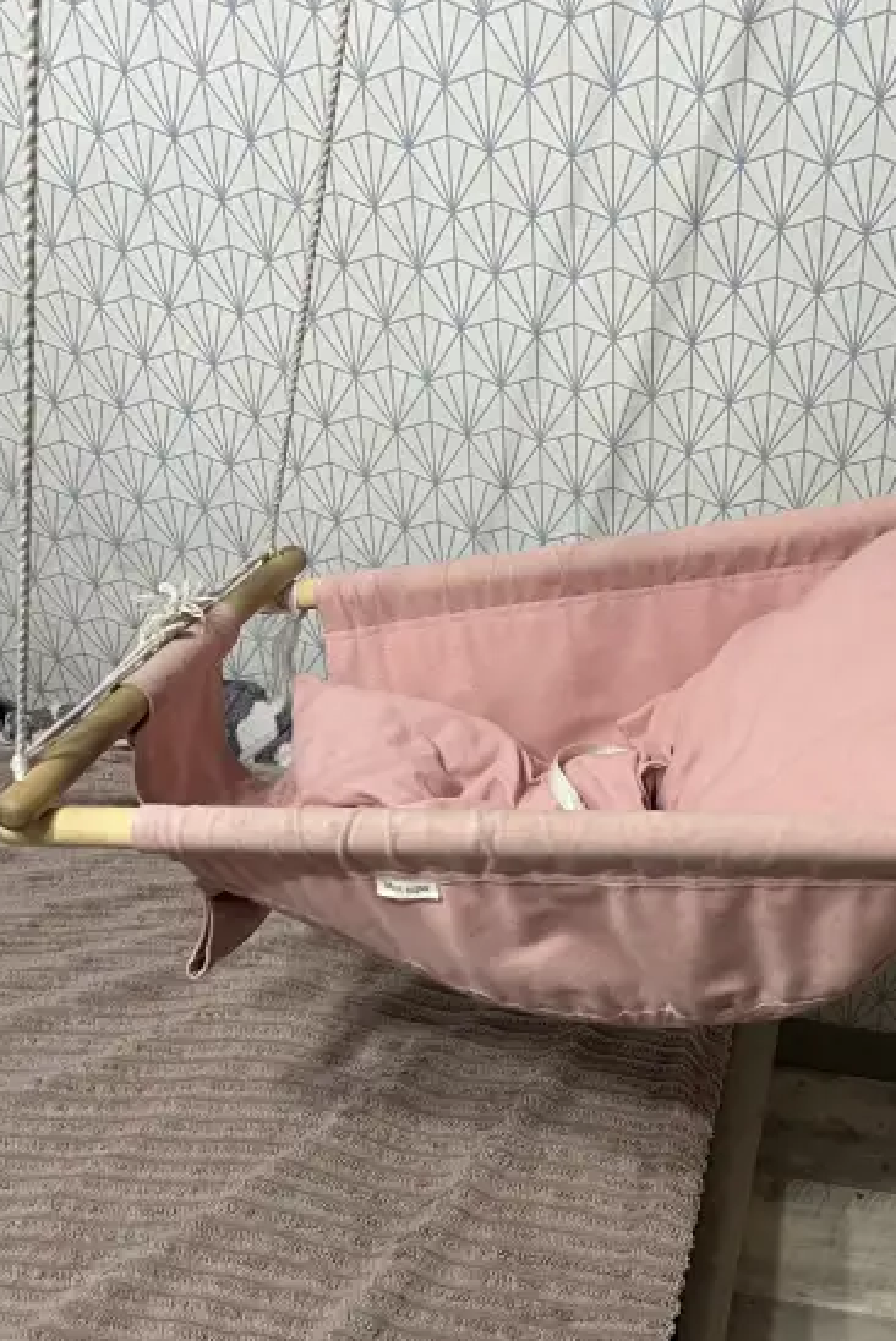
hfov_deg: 35.5
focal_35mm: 37
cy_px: 798
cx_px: 630
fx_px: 1379
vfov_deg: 51.6
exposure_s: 1/50
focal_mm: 5.7
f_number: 1.5
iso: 160
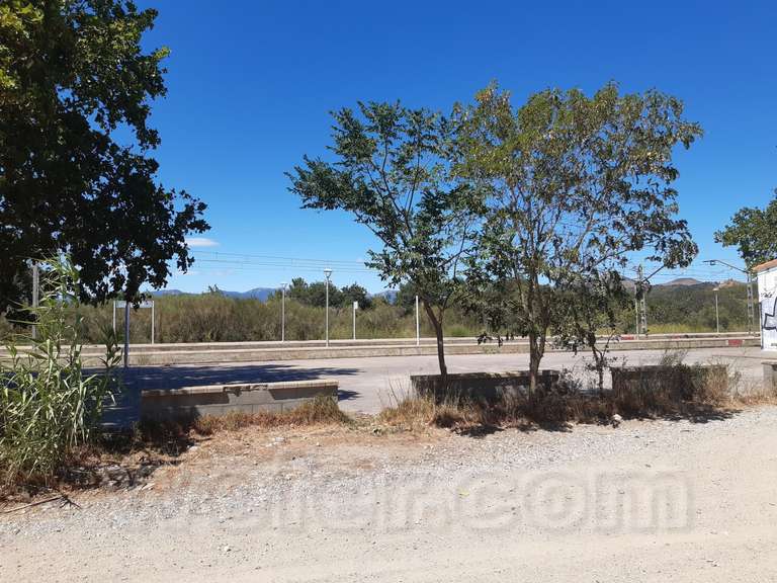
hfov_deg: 67.3
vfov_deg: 53.1
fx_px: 584
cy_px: 292
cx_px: 388
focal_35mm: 26
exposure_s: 1/1969
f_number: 1.7
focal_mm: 3.92
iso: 40
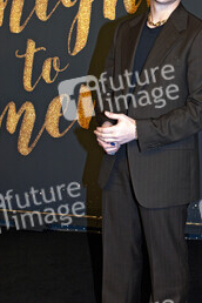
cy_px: 152
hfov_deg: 27.7
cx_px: 153
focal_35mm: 48
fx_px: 404
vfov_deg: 41.1
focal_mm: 31
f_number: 6.3
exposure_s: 1/250
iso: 800
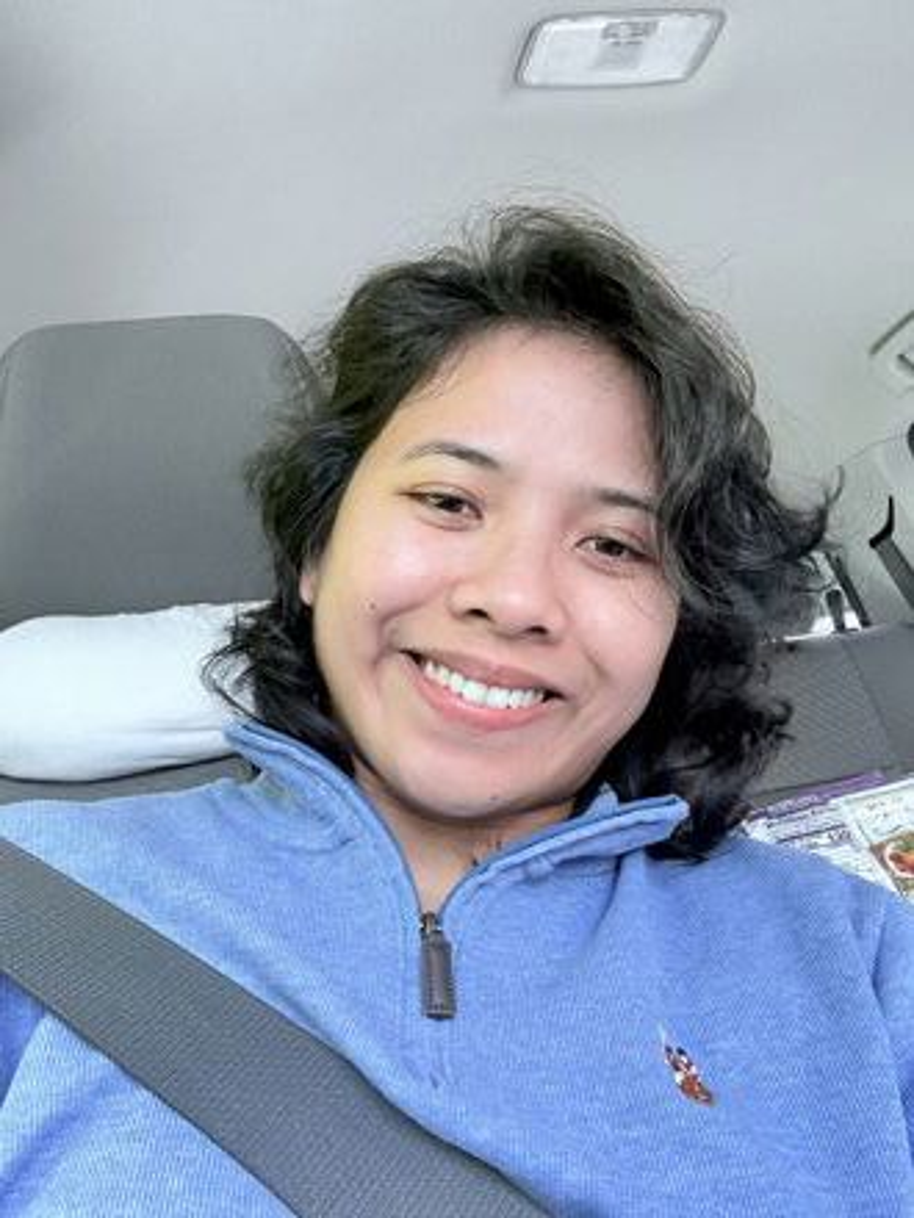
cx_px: 457
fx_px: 1056
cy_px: 609
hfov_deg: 46.8
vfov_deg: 60.0
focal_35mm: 30
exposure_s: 1/102
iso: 80
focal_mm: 2.69
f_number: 1.9
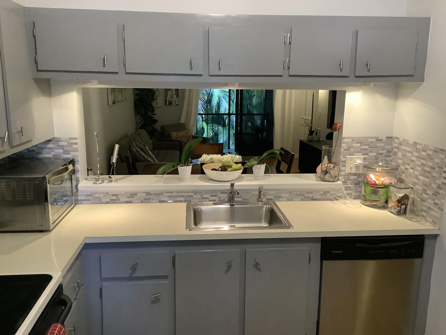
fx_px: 399
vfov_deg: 45.4
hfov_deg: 58.4
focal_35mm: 31
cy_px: 168
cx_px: 223
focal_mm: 3.3
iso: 400
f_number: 2.4
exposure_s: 1/60
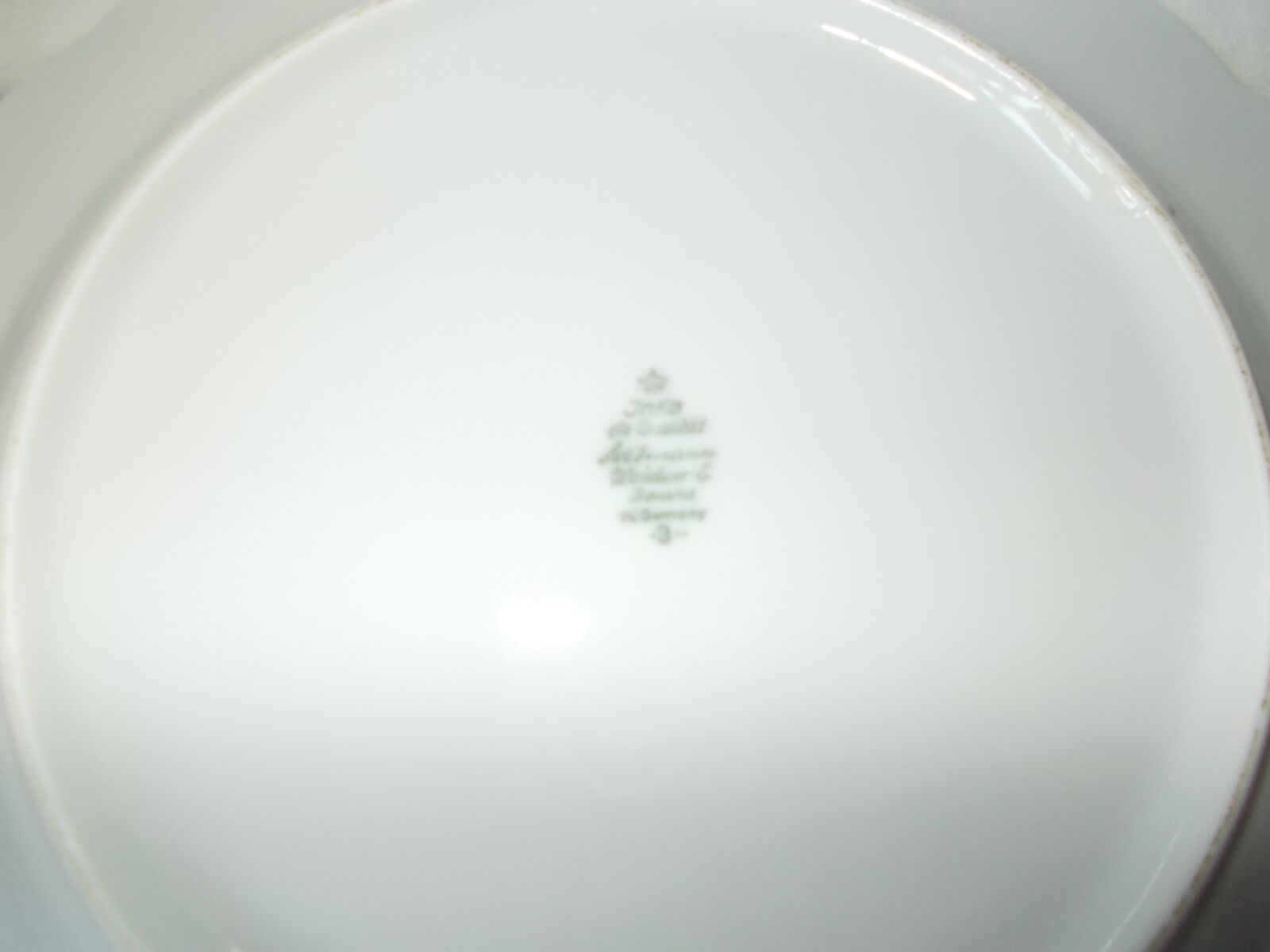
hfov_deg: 67.3
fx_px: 954
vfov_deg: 53.1
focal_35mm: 26
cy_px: 476
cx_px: 635
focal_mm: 4.6
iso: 200
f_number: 3.2
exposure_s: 1/25
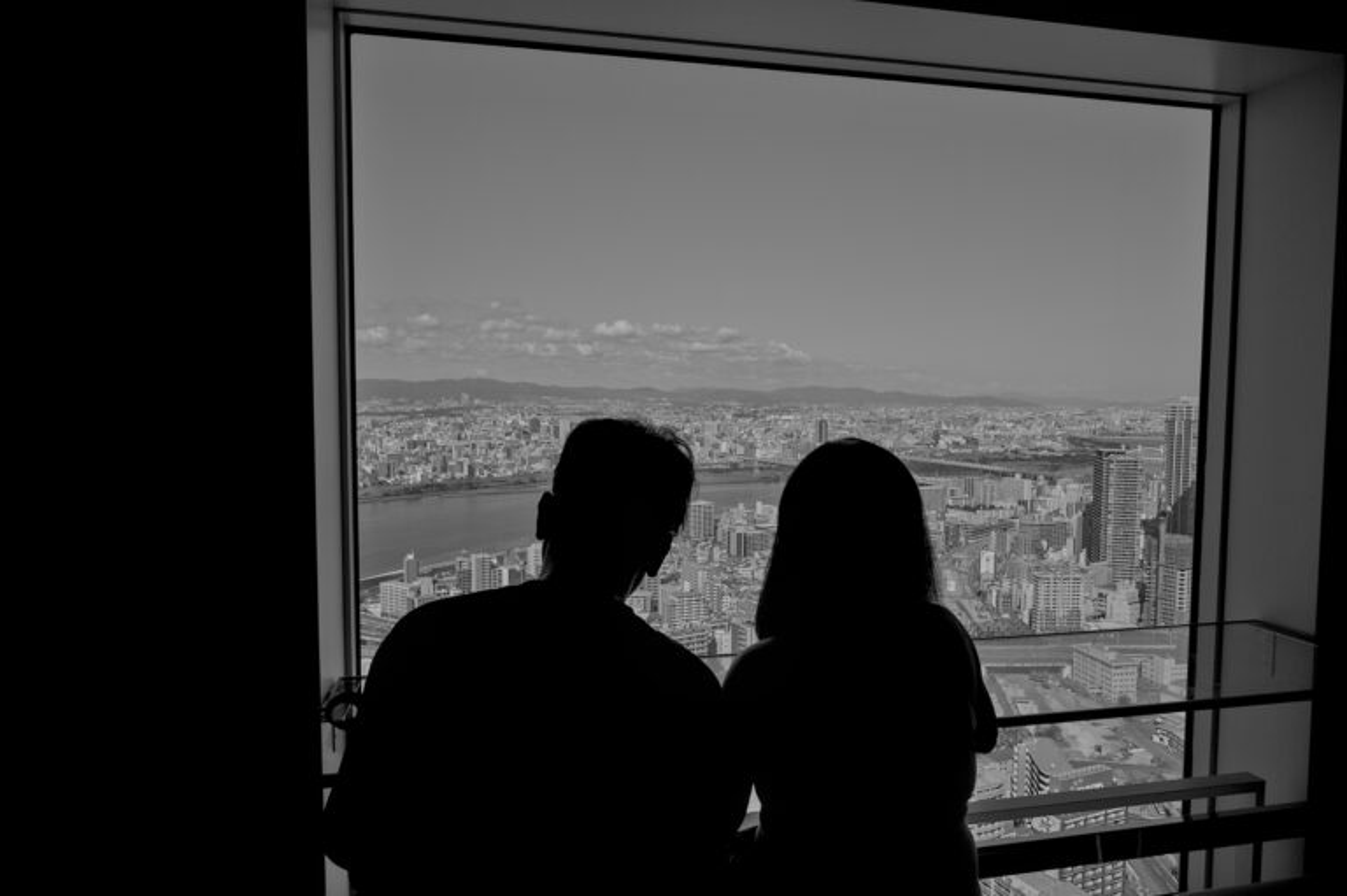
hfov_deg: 81.2
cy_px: 448
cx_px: 674
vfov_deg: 59.4
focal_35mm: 21
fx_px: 785
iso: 200
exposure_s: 1/1800
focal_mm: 14
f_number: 5.6
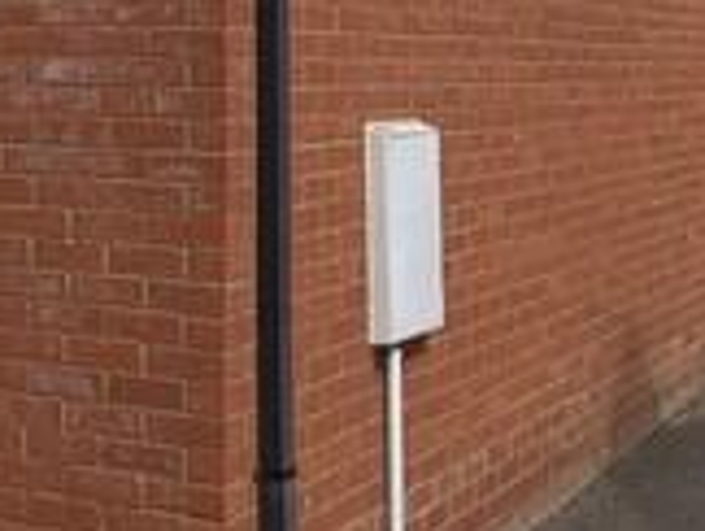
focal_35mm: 76
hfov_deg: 25.3
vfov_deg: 16.9
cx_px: 165
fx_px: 1550
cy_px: -346
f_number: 1.7
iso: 54
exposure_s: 1/2786
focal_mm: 2.02
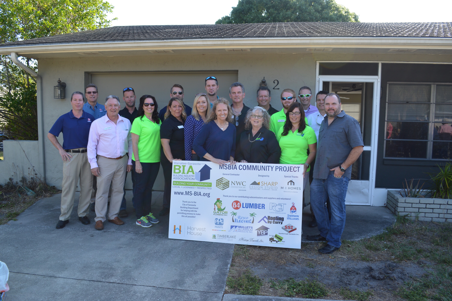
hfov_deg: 67.4
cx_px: 226
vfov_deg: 47.8
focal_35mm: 27
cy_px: 150
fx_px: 339
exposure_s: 1/125
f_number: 5.6
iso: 100
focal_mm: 18
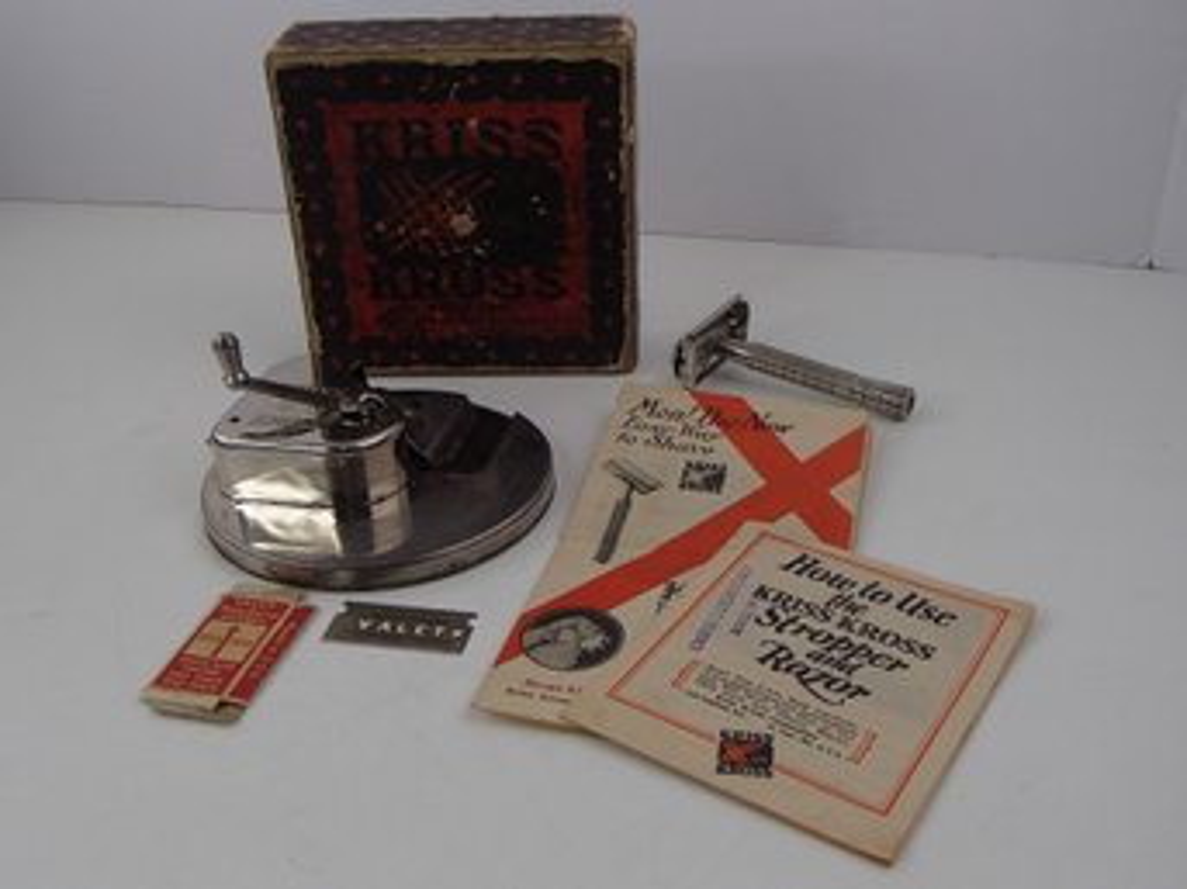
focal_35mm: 37
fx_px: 1268
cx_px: 594
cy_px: 444
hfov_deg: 50.2
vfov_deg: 38.6
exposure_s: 1/160
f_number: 4.7
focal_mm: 6.64
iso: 100
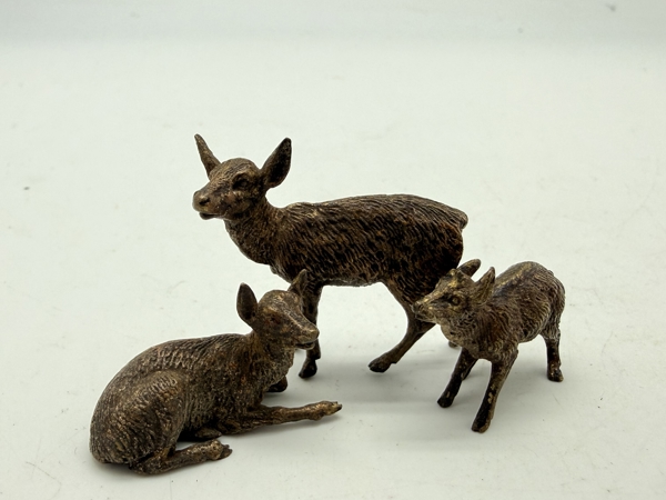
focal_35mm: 32
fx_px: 616
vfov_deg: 44.2
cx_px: 324
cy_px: 240
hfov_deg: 56.8
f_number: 2.2
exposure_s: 1/100
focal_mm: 2.22
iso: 80
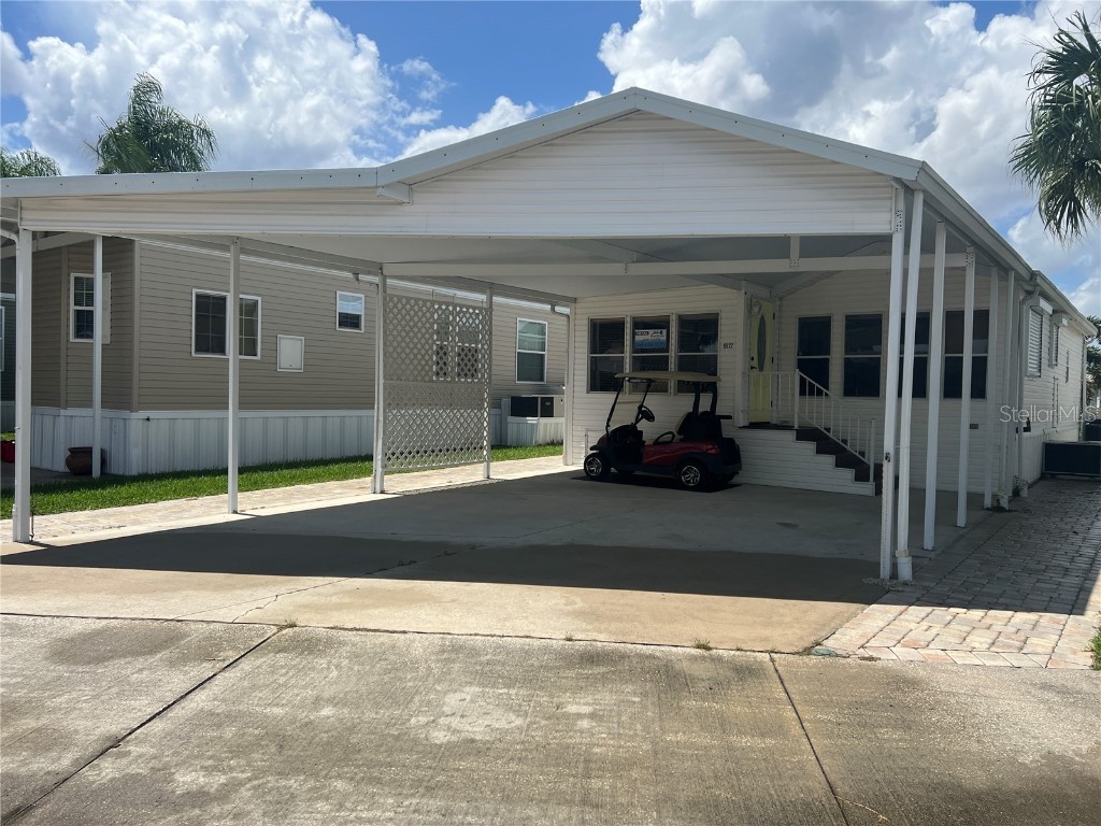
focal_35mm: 26
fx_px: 827
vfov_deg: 53.1
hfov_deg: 67.3
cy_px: 413
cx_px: 550
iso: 50
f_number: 1.5
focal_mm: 5.7
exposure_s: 1/5319
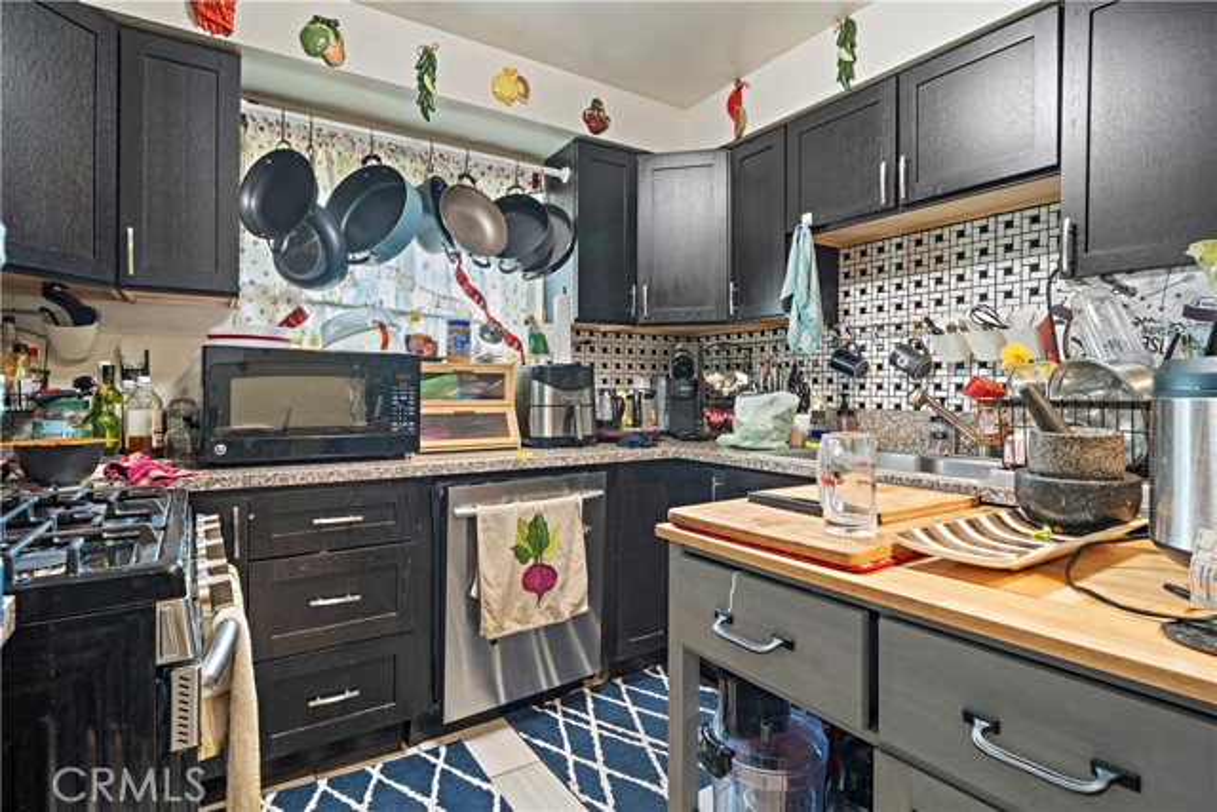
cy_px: 406
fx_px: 609
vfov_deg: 67.4
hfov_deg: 90.0
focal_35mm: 18
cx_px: 608
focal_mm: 18
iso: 250
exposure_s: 1
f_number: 7.1
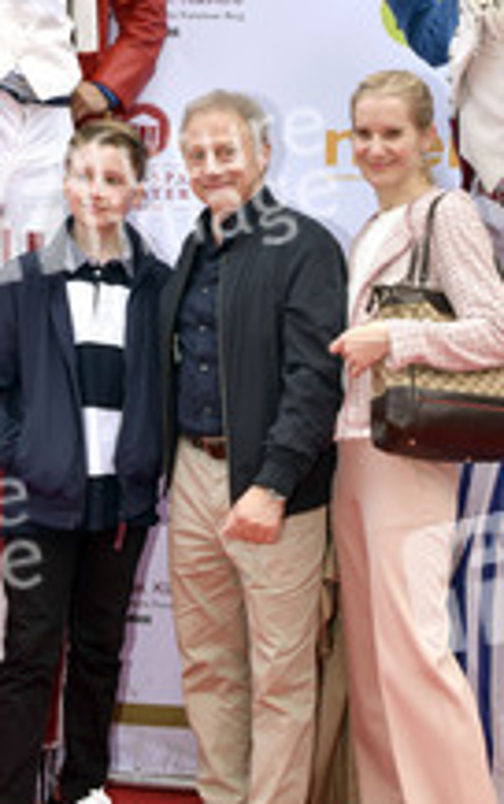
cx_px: 256
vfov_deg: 34.0
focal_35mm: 60
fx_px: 1316
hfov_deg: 21.7
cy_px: 382
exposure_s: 1/250
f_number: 10
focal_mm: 32
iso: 400
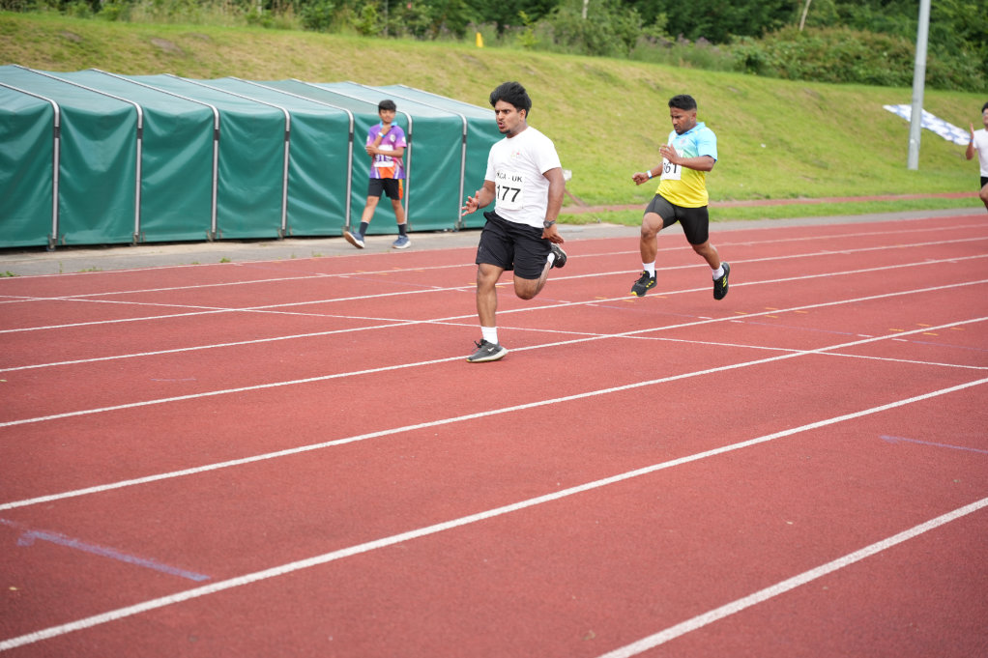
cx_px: 494
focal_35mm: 64
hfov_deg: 31.4
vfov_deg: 21.2
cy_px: 329
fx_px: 1756
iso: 250
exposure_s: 1/800
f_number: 2.8
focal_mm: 70
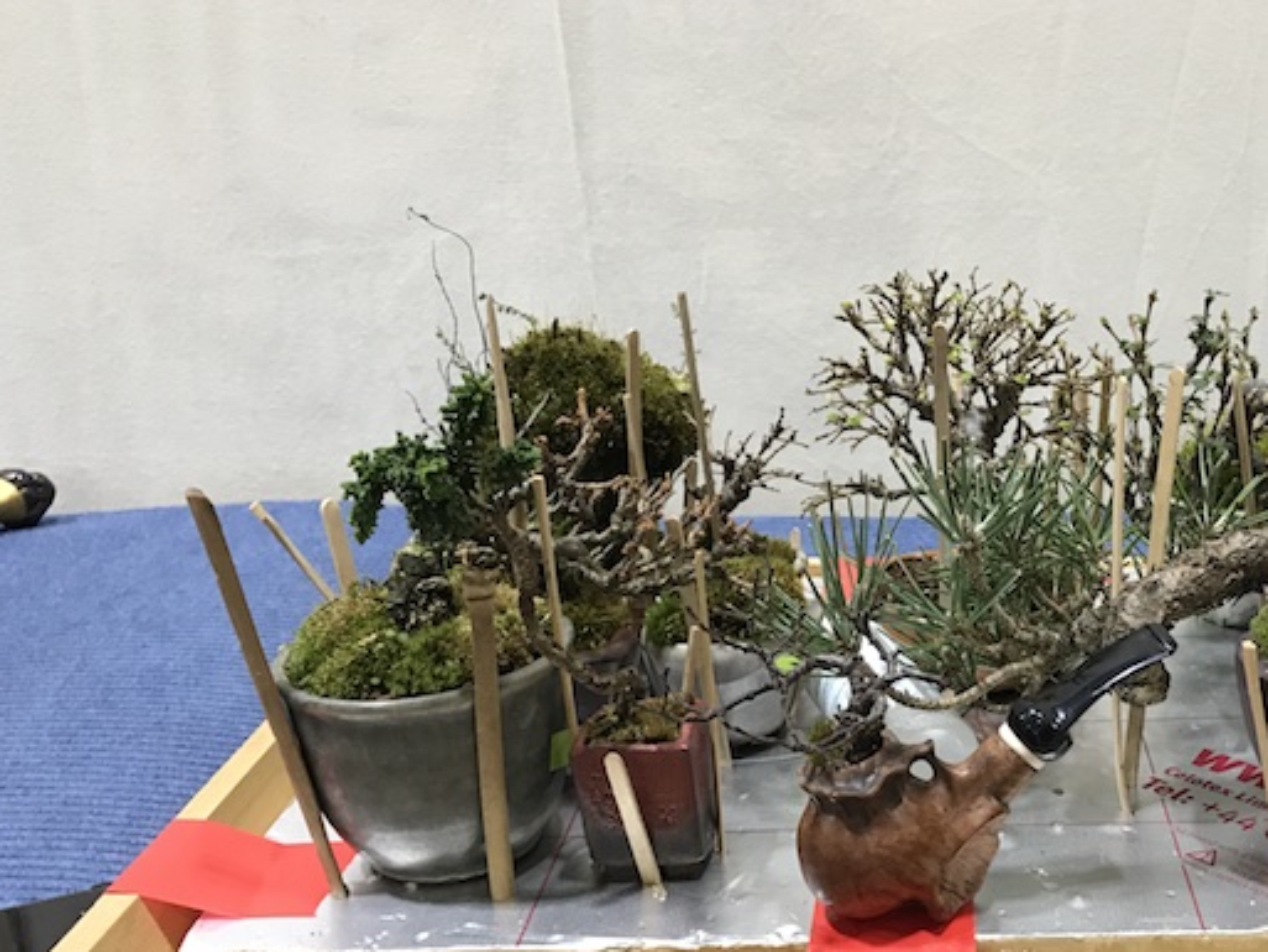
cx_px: 885
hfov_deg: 43.9
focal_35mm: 42
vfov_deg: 34.0
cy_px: 650
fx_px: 1539
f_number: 1.8
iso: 40
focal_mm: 3.99
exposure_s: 1/17
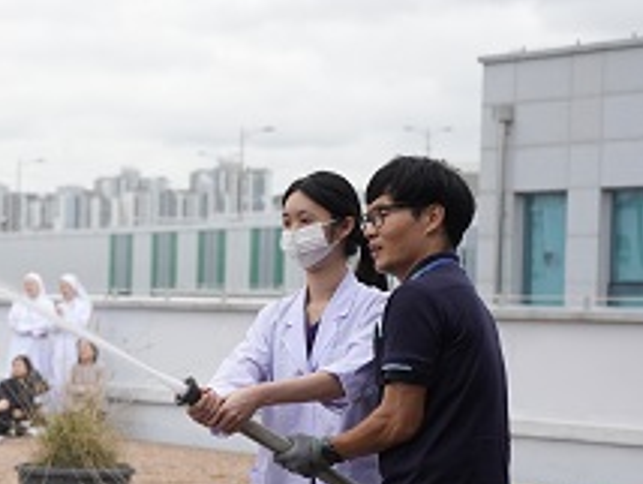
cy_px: 394
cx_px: -78
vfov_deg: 11.2
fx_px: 2455
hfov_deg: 14.5
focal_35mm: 132
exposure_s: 1/200
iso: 200
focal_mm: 46
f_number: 2.8
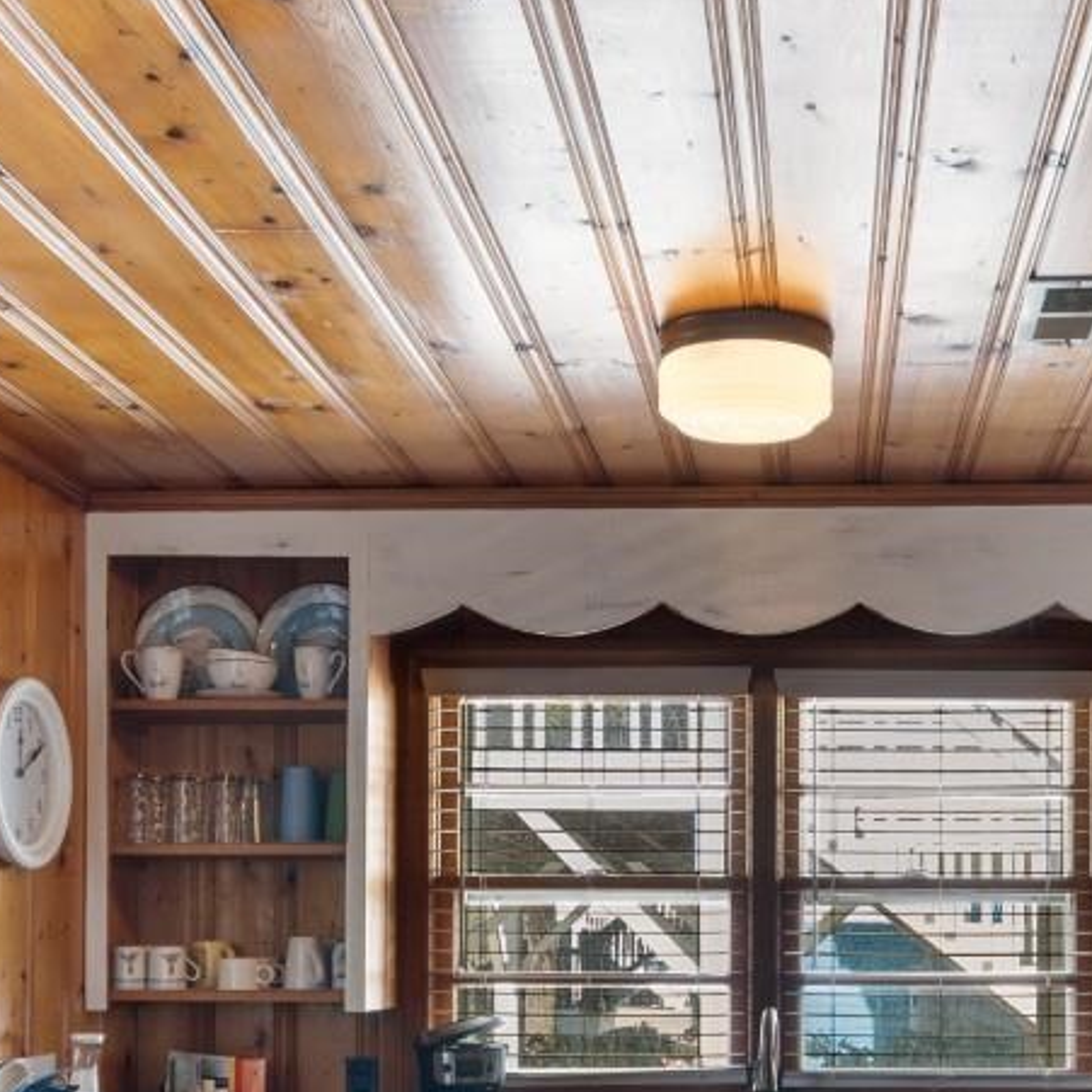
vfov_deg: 30.2
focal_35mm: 55
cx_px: 801
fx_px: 1963
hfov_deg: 30.6
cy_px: 910
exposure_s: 1/10
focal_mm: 12
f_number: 4.8
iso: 100
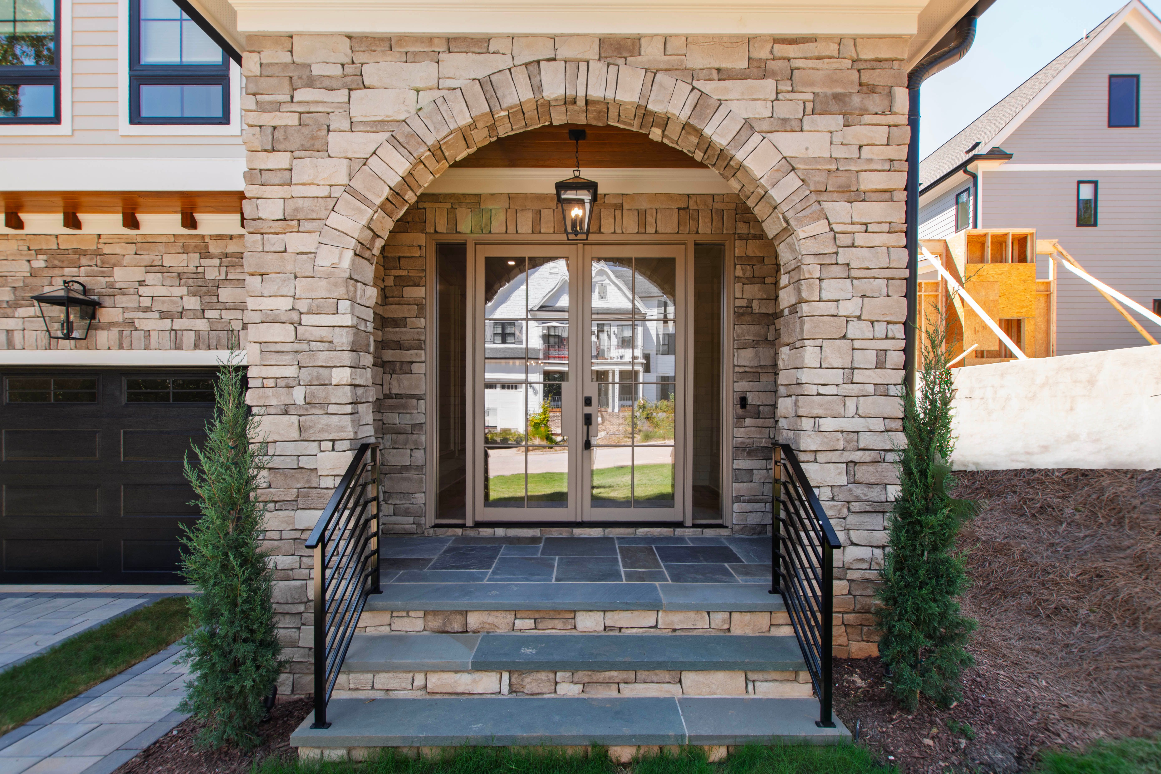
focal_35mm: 15
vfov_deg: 77.3
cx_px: 580
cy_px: 387
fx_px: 484
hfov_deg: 100.4
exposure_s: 1/30
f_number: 8
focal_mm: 10
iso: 100
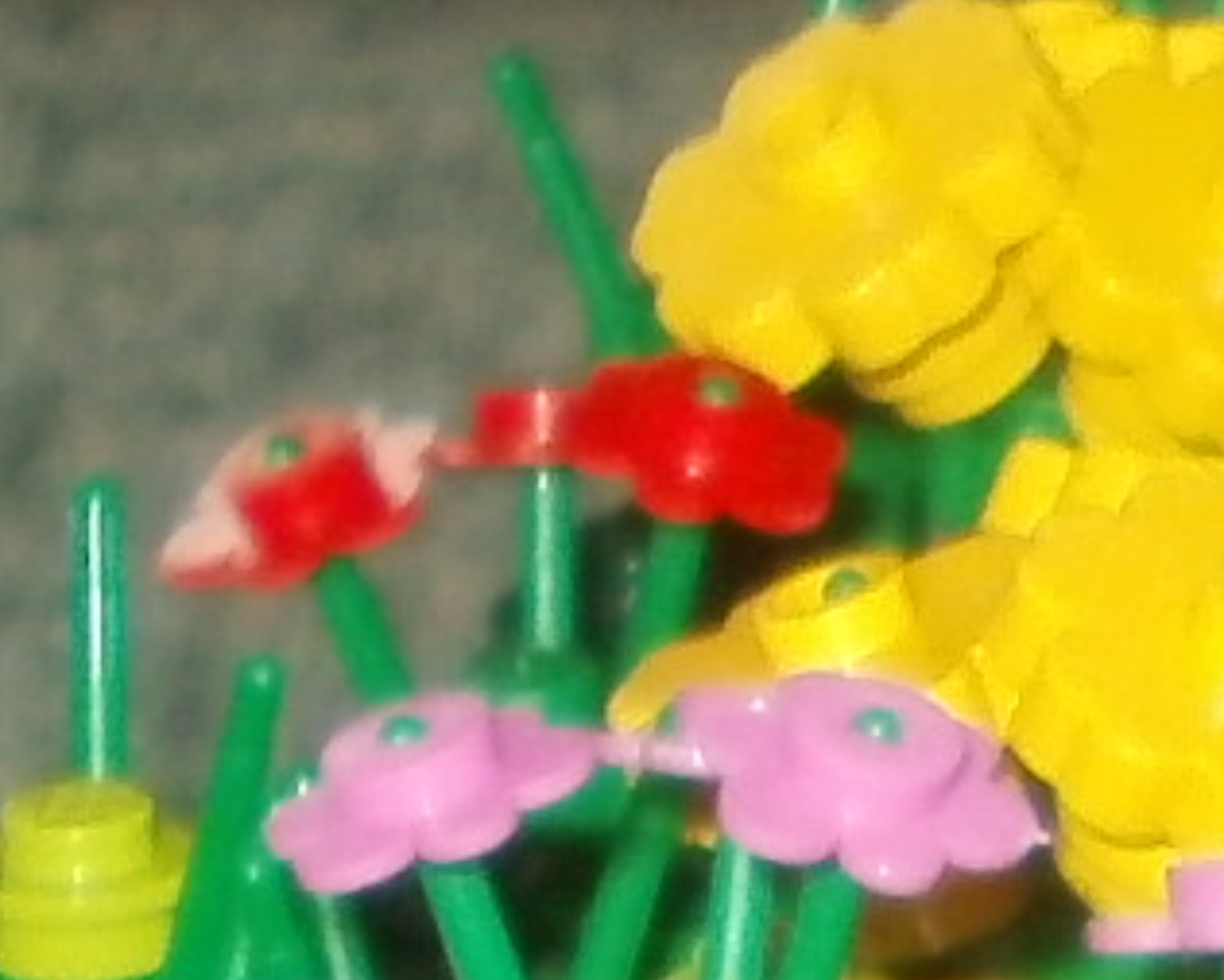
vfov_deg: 5.3
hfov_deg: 6.4
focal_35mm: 285
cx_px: 3289
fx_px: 10328
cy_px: 1790
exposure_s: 1/30
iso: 125
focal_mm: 6.3
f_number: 3.5
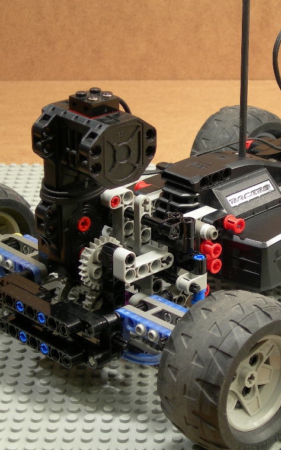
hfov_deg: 12.7
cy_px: 223
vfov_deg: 20.2
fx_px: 1263
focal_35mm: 103
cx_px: 208
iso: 50
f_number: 3.7
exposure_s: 1/5.4
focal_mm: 14.9
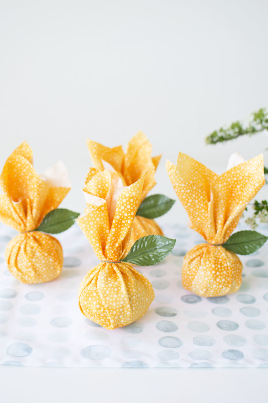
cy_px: 202
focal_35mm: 52
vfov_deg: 37.9
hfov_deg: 25.8
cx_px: 134
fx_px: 586
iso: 200
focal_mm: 35
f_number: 2.8
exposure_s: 1/125
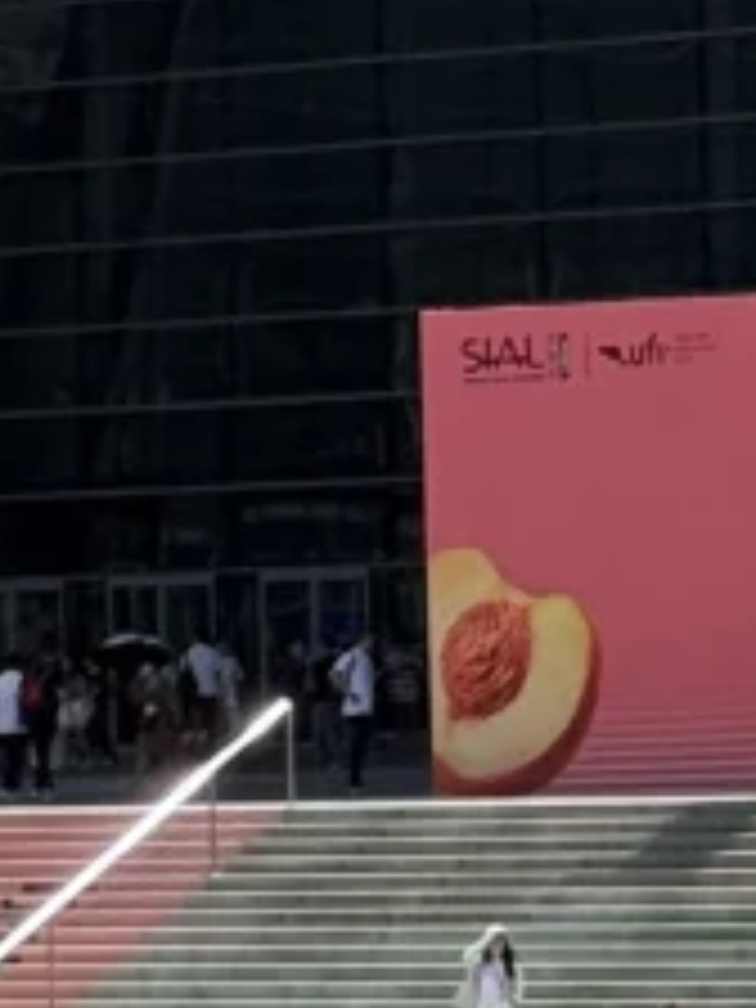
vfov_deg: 6.4
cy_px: -297
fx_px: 8998
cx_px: 819
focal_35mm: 309
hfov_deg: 4.8
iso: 100
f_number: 1.78
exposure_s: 1/4587
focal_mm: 6.76
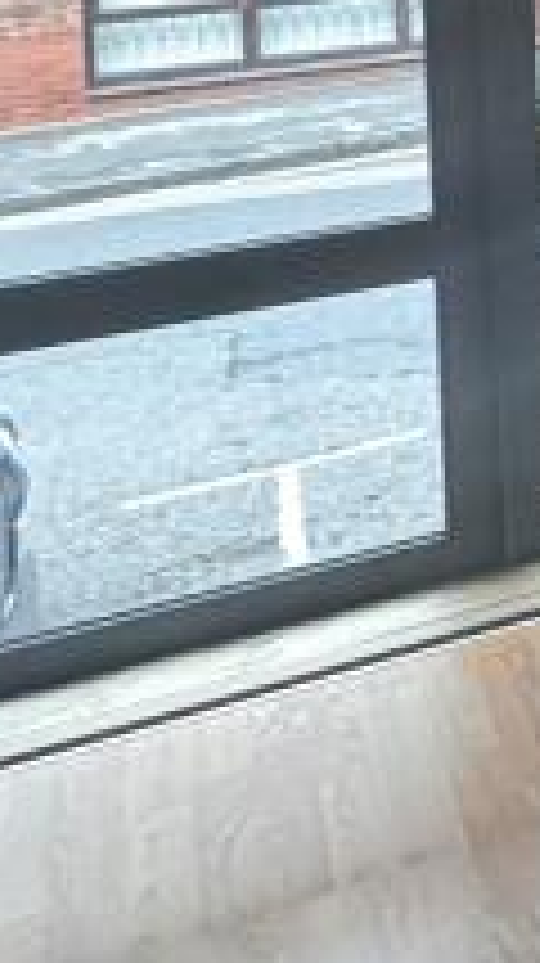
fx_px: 1863
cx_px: 1616
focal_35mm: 73
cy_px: -238
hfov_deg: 10.9
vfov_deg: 25.5
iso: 400
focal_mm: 2.22
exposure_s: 1/50
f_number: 2.2
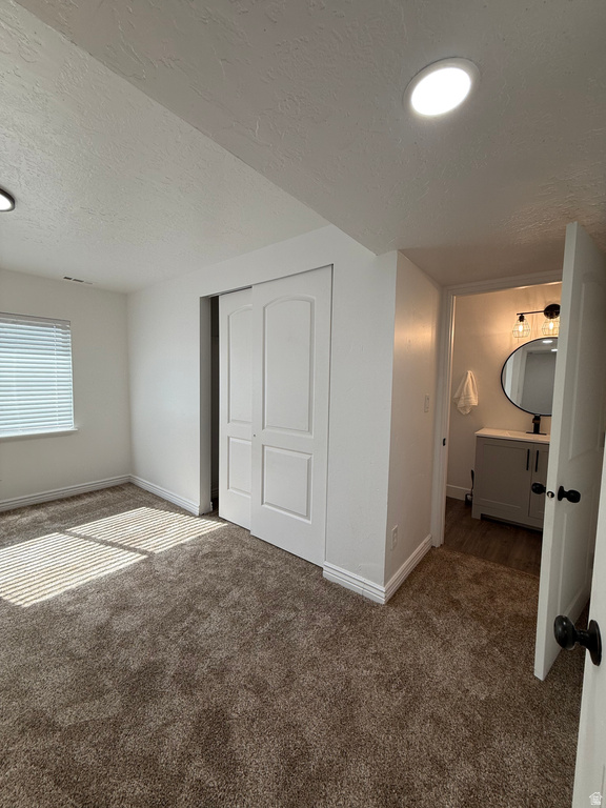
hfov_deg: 85.7
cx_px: 303
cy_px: 404
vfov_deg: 102.1
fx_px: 327
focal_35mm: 14
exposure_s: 1/136
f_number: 2.2
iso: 50
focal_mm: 2.22
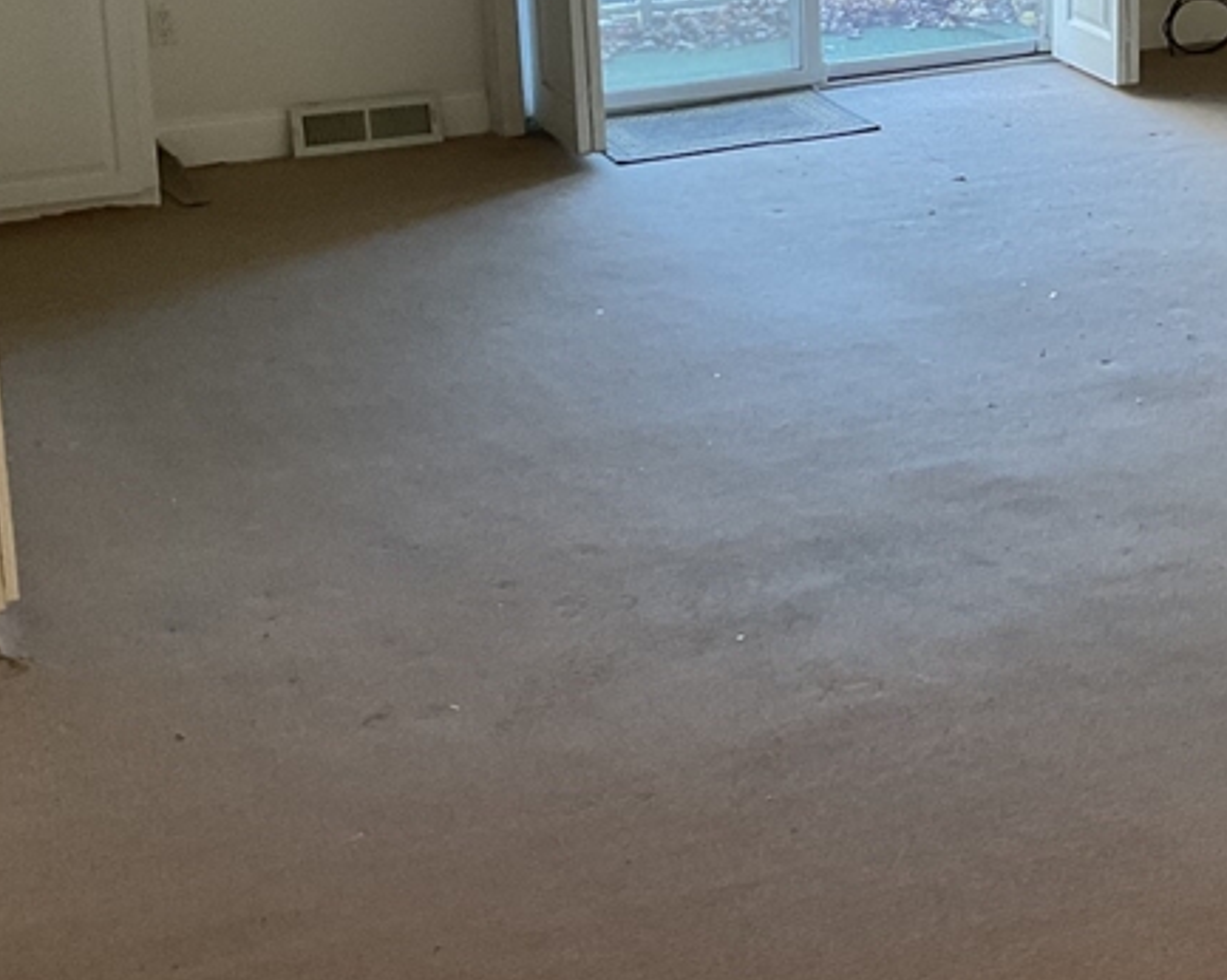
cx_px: 1136
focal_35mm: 67
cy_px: 68
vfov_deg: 22.2
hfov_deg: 27.2
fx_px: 2432
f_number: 1.8
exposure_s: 1/60
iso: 125
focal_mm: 3
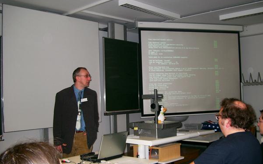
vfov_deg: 30.5
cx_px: 140
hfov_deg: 47.2
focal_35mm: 42
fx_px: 301
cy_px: 86
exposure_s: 1/60
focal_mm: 7.6
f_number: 2.6
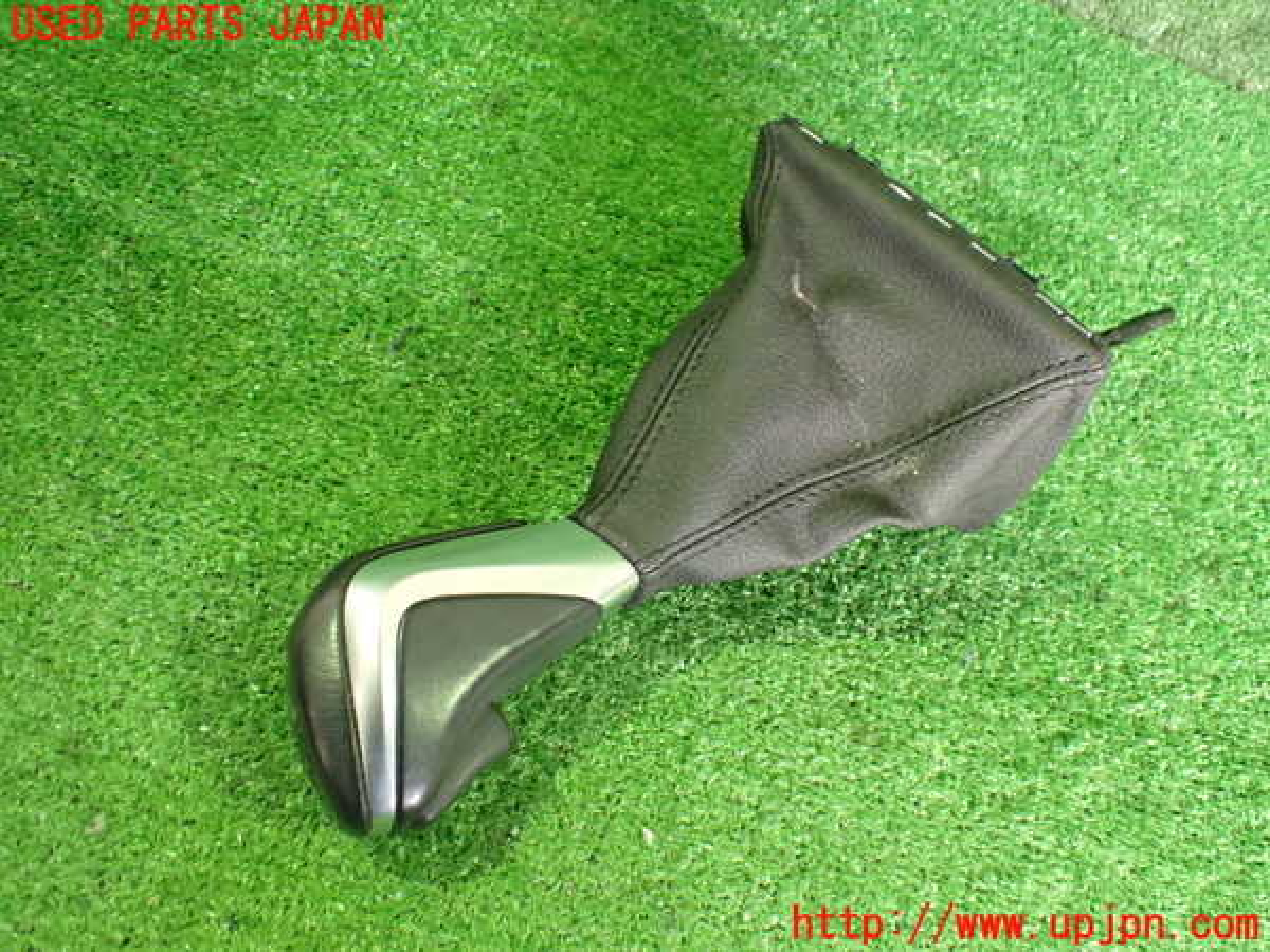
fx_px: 1101
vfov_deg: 46.8
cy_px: 476
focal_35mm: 30
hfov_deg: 60.0
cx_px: 635
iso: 1000
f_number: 2.3
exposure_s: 1/30
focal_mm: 5.4
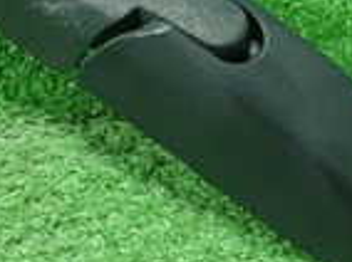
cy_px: -119
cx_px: -144
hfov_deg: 14.7
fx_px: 1289
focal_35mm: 127
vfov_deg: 11.2
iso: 640
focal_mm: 5.5
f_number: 2.3
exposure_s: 1/125
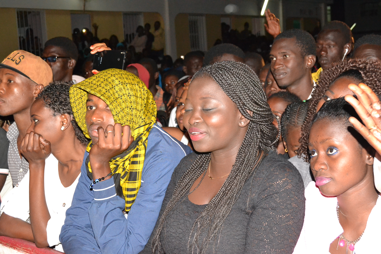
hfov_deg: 35.1
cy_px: 127
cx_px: 190
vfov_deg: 23.8
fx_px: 603
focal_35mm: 57
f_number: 7.1
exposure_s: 1/200
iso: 3200
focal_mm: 38
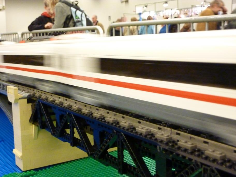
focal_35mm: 48
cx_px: 118
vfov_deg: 30.3
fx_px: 327
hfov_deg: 39.7
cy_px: 88
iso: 800
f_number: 3.8
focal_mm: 7.9
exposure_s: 1/13
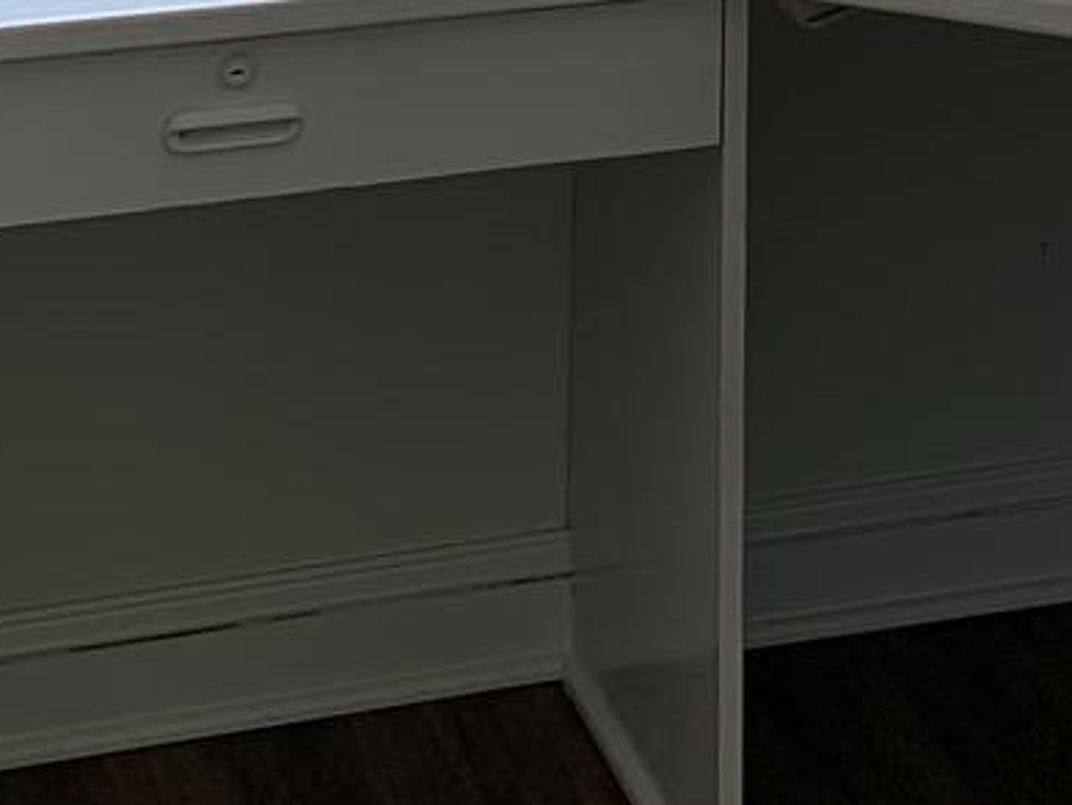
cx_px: 1436
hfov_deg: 13.8
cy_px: -926
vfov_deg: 9.9
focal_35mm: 137
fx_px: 4244
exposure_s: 1/121
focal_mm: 4.25
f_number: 1.8
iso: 32
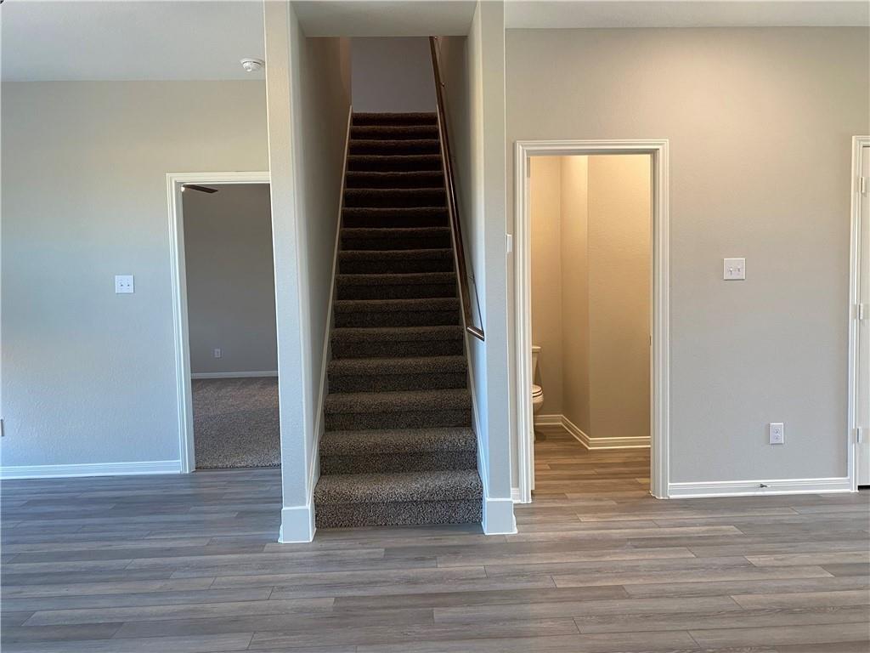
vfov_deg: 53.1
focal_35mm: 26
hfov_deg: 67.3
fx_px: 653
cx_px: 435
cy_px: 326
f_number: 1.8
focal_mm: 4.25
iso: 160
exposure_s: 1/60
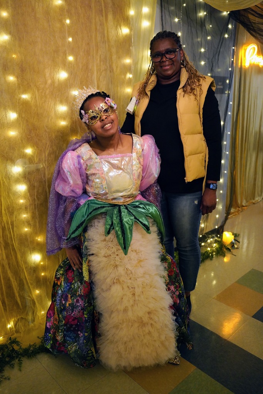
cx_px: 132
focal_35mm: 28
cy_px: 197
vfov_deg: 65.5
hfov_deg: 46.4
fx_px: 307
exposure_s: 1/250
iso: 8000
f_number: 2.8
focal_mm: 28
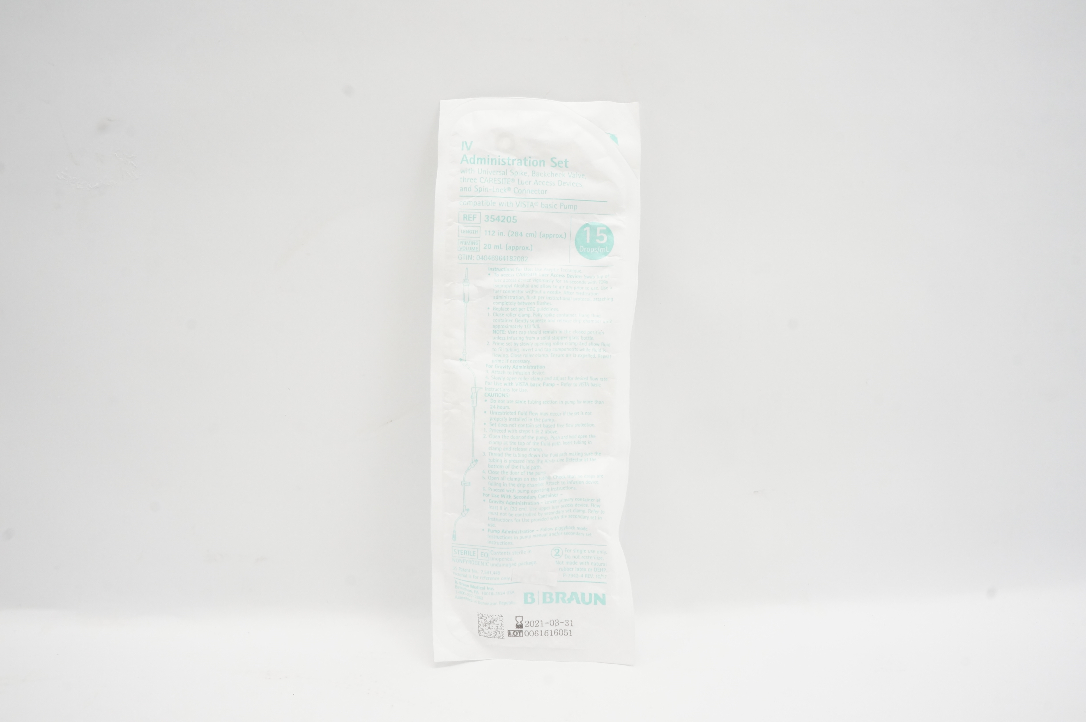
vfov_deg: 47.8
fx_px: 814
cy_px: 361
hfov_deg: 67.4
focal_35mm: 27
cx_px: 543
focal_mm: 18
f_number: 16
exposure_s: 1/20
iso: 800
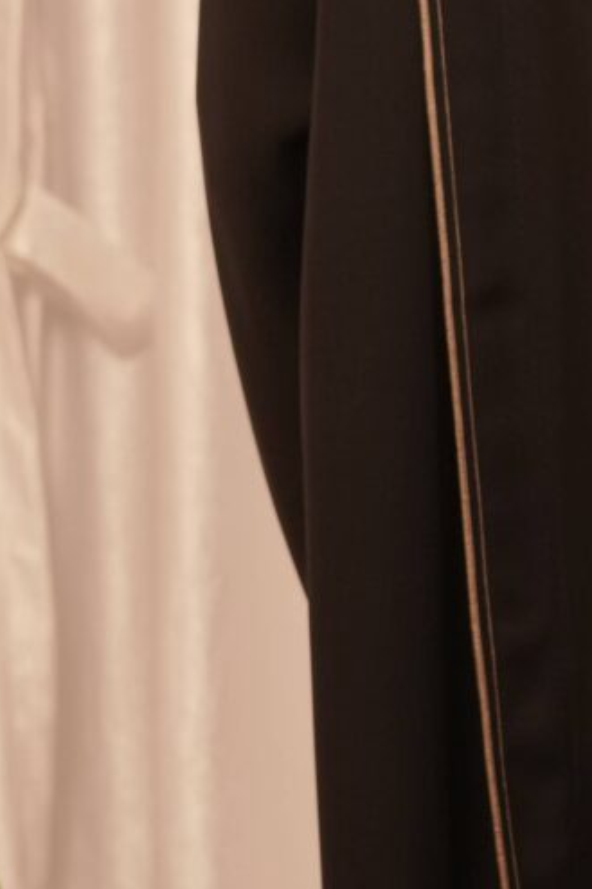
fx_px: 6269
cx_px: 836
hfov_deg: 5.4
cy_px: 574
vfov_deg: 8.1
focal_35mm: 254
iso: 800
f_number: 4
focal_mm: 49
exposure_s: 1/160
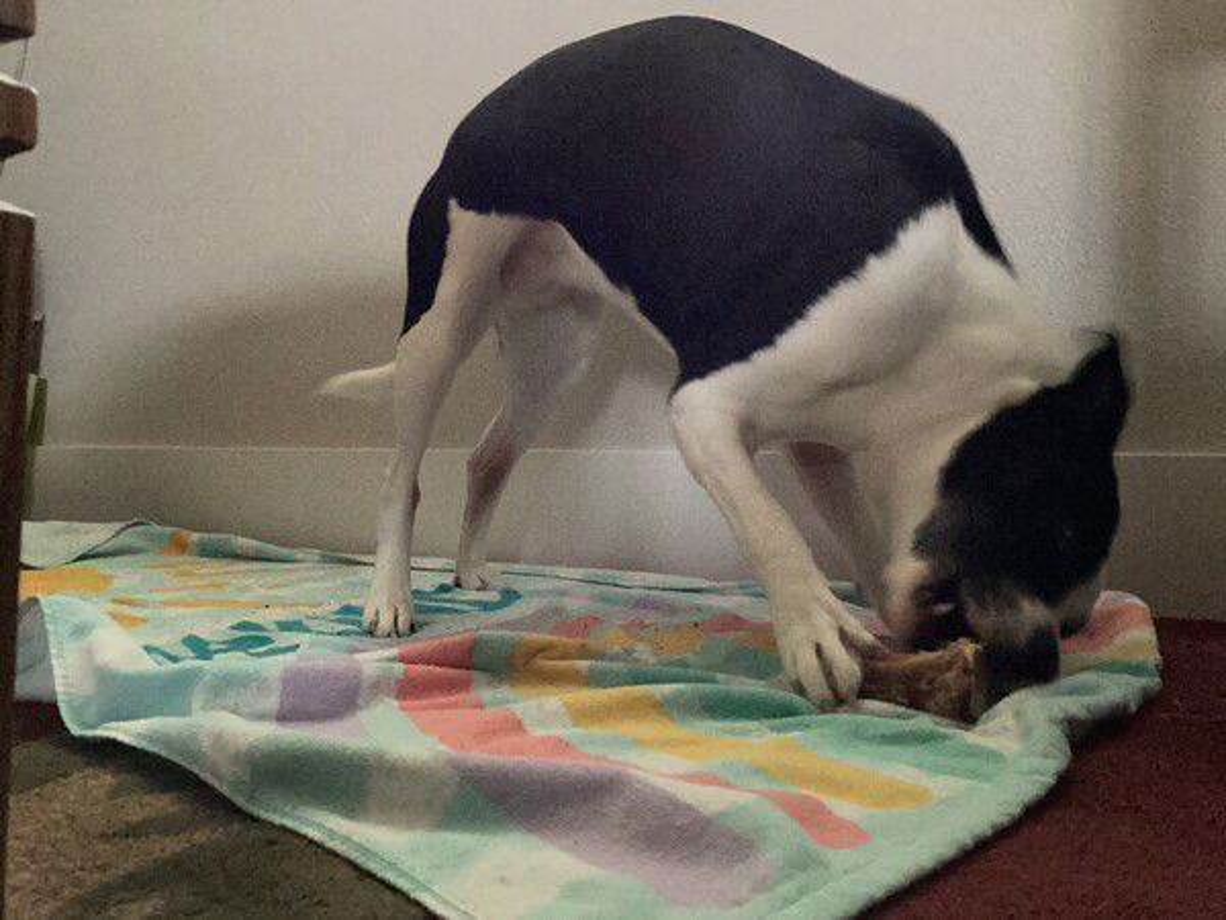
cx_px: 613
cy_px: 460
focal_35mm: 31
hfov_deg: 58.4
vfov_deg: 45.4
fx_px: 1098
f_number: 2.4
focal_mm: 3.3
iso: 640
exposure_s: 1/15
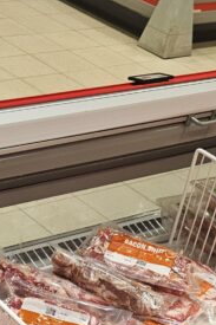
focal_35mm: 89
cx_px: 19
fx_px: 802
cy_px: 396
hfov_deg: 15.2
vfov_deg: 21.2
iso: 160
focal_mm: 5.4
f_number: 1.8
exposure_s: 1/180
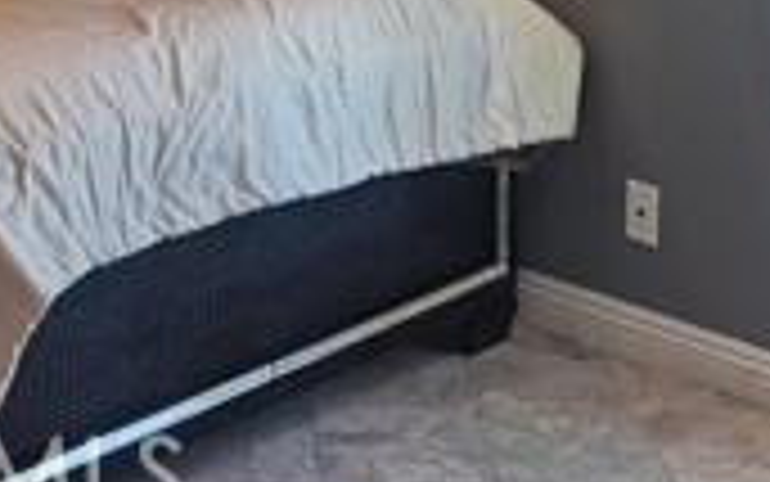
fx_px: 1910
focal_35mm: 91
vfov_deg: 12.4
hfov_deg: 22.7
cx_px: 302
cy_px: -541
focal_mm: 5.4
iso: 64
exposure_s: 1/120
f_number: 1.8
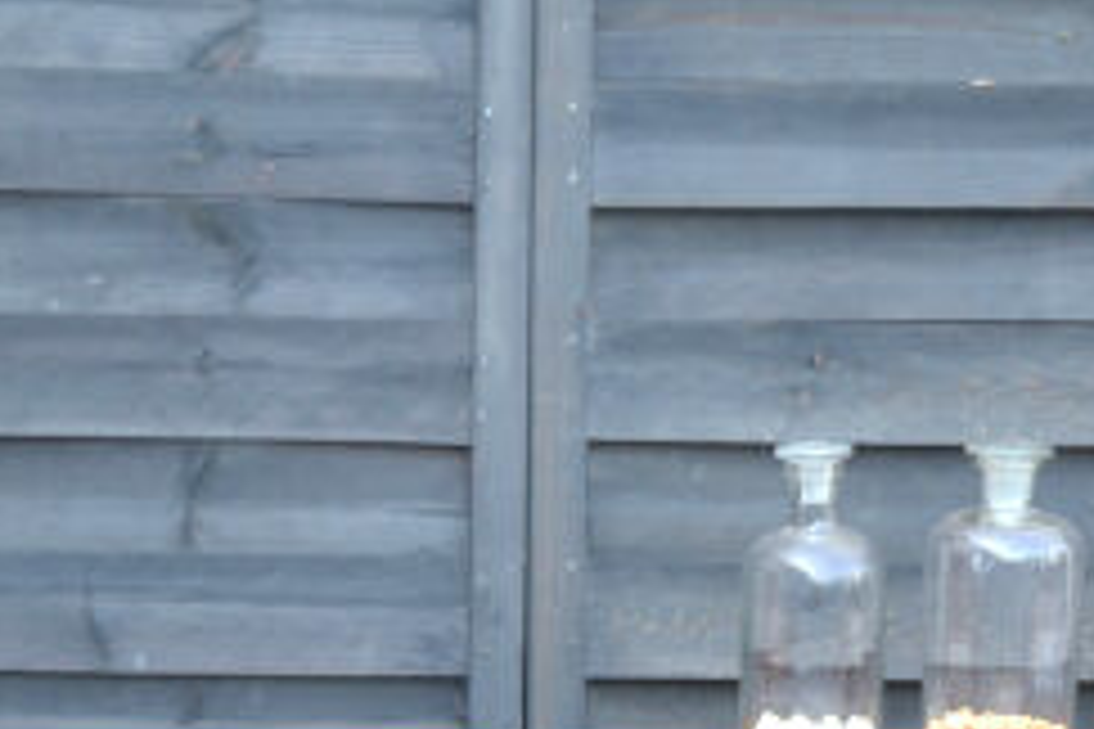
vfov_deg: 7.5
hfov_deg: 11.5
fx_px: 5409
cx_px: 428
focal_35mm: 178
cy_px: 1274
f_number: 4.5
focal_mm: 32
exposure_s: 1/125
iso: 110
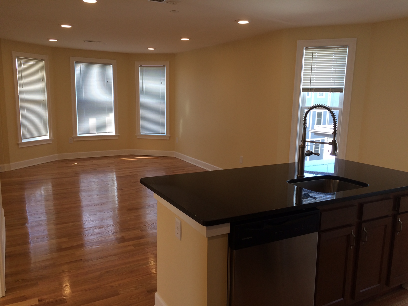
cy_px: 153
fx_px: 342
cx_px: 204
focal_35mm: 29
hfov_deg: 61.7
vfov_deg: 48.2
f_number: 2.2
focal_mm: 4.15
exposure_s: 1/120
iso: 40
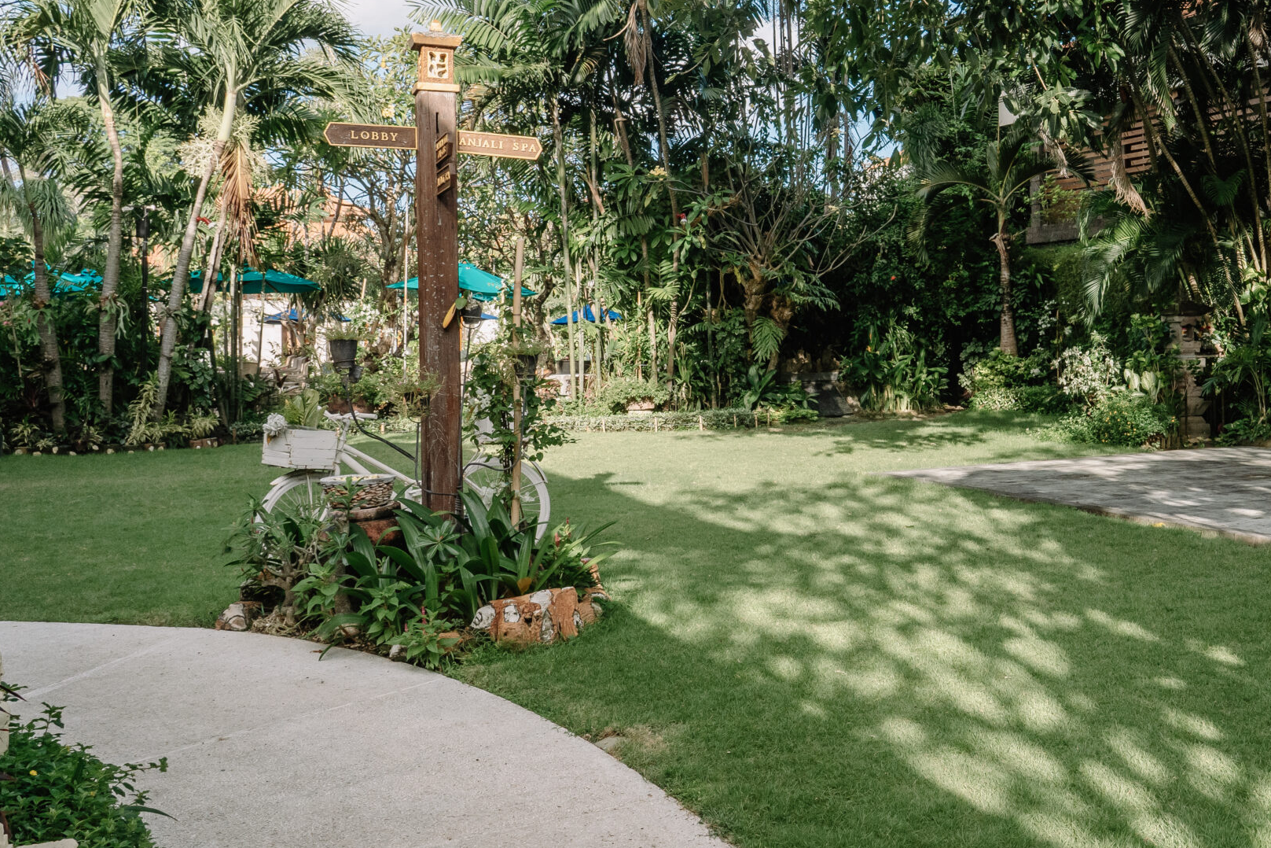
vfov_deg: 34.9
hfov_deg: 48.6
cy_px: 334
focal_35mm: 38
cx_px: 961
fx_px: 1342
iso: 125
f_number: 4
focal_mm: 24
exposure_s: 1/1000
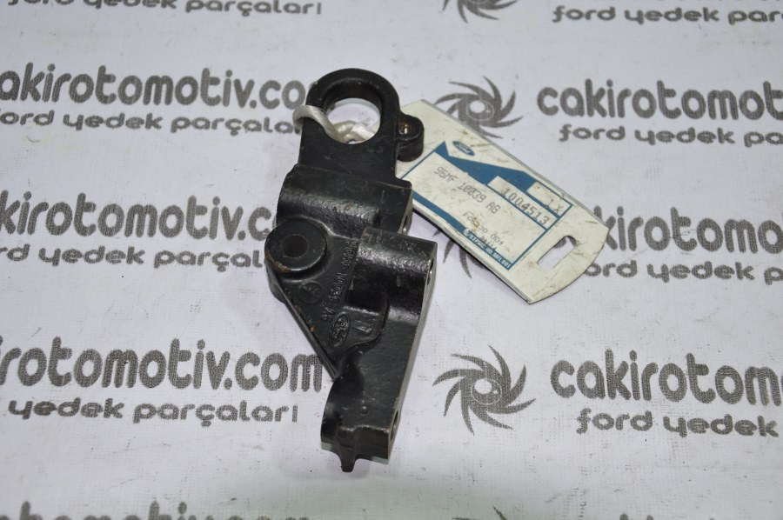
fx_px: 1467
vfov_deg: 20.1
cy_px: 260
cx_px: 392
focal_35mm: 68
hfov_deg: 29.9
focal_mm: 45
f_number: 5.6
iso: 200
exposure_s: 1/50
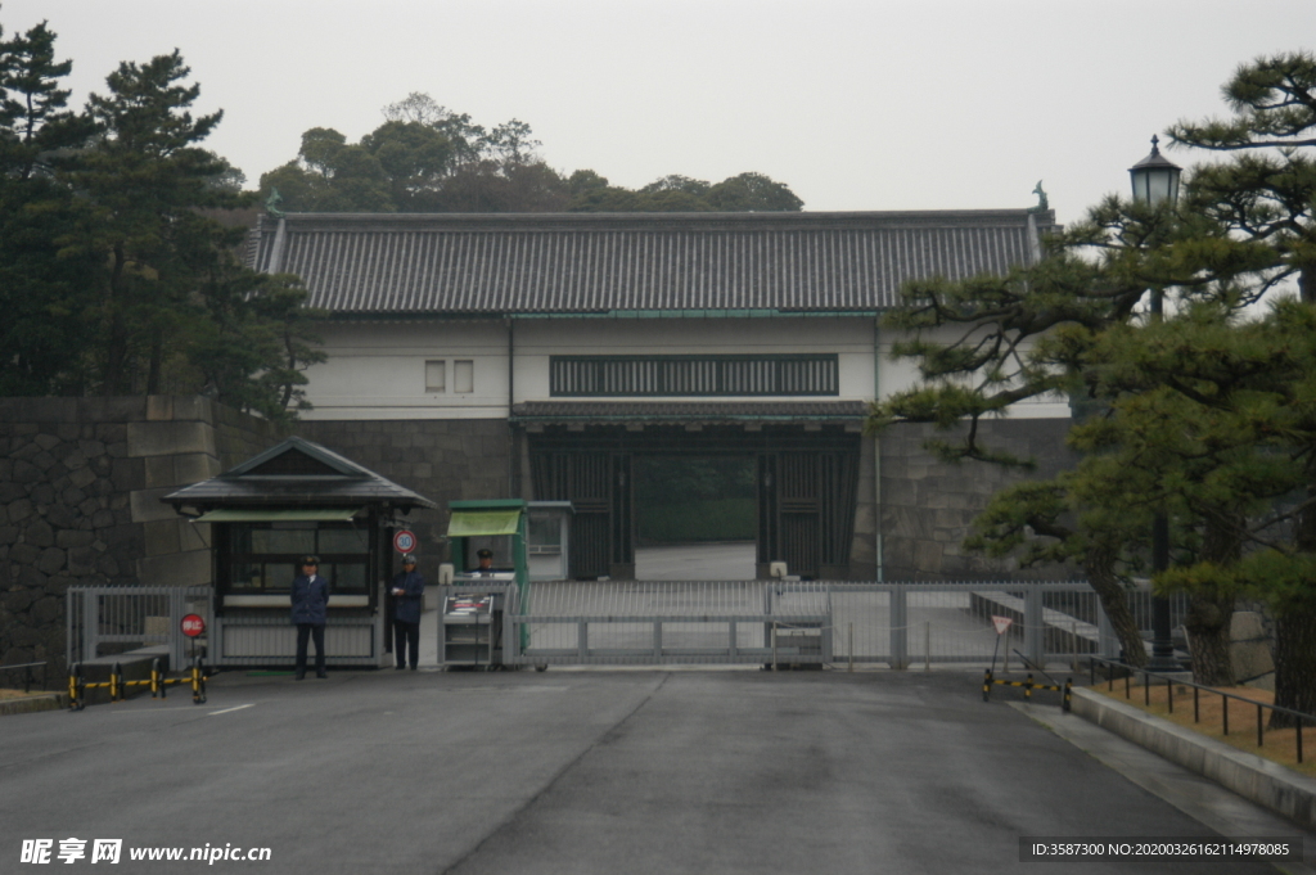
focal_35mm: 78
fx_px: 2849
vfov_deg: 17.5
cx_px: 658
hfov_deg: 26.0
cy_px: 438
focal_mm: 52
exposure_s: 1/90
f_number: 5
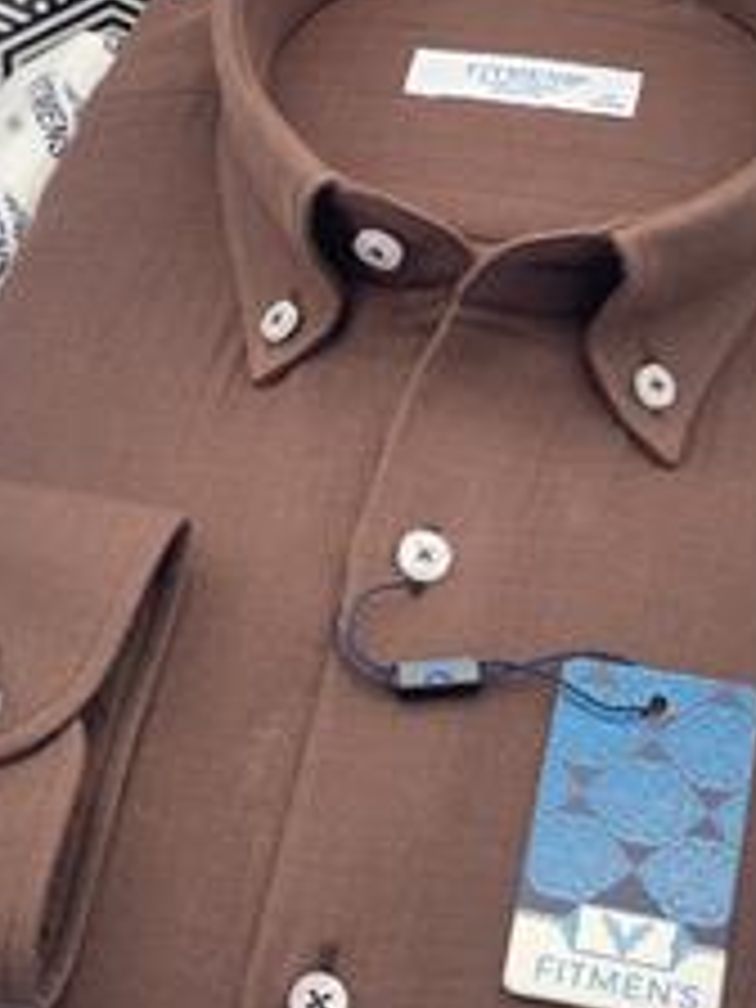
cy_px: 367
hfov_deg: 15.4
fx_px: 2795
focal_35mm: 96
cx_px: 369
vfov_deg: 20.4
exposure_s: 1/122
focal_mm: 6
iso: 64
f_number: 2
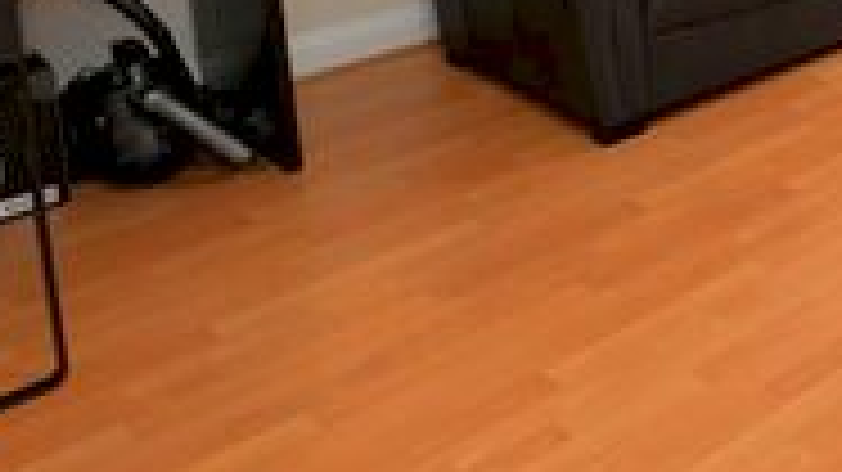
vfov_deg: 18.8
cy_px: -270
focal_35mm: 55
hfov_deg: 29.0
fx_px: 1227
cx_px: 1153
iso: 800
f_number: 4
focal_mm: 14
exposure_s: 1/60
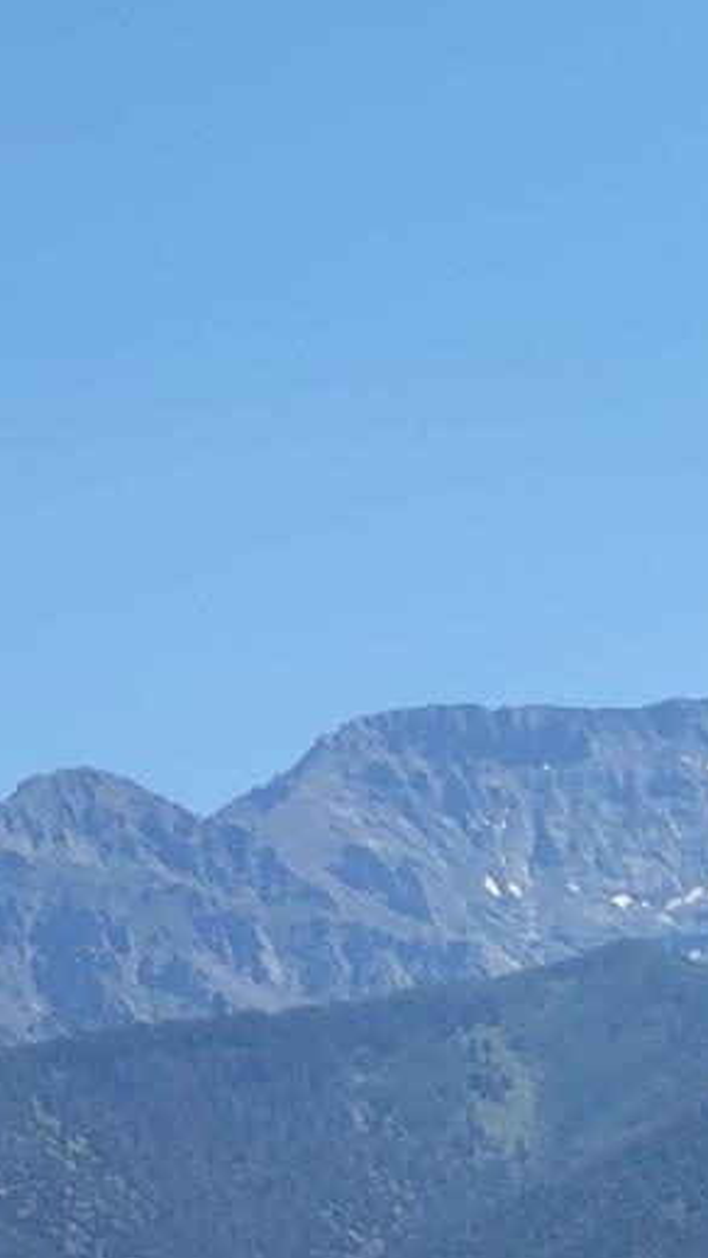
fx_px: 5869
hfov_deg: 6.7
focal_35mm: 176
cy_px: 1395
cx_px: 1365
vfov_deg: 12.0
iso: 25
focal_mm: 6
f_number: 2.4
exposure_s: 1/1011
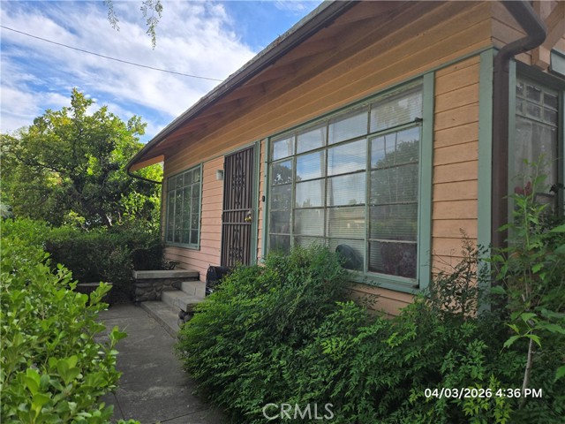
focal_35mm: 23
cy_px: 212
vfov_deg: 58.9
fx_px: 375
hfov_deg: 73.9
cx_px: 282
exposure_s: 1/2921
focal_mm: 5.4
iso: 80
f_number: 1.8
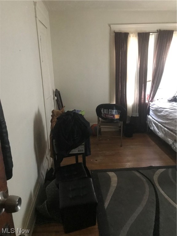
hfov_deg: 49.7
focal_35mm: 28
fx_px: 191
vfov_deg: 63.4
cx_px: 88
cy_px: 118
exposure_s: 1/5
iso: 100
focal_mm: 3.99
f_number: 1.8
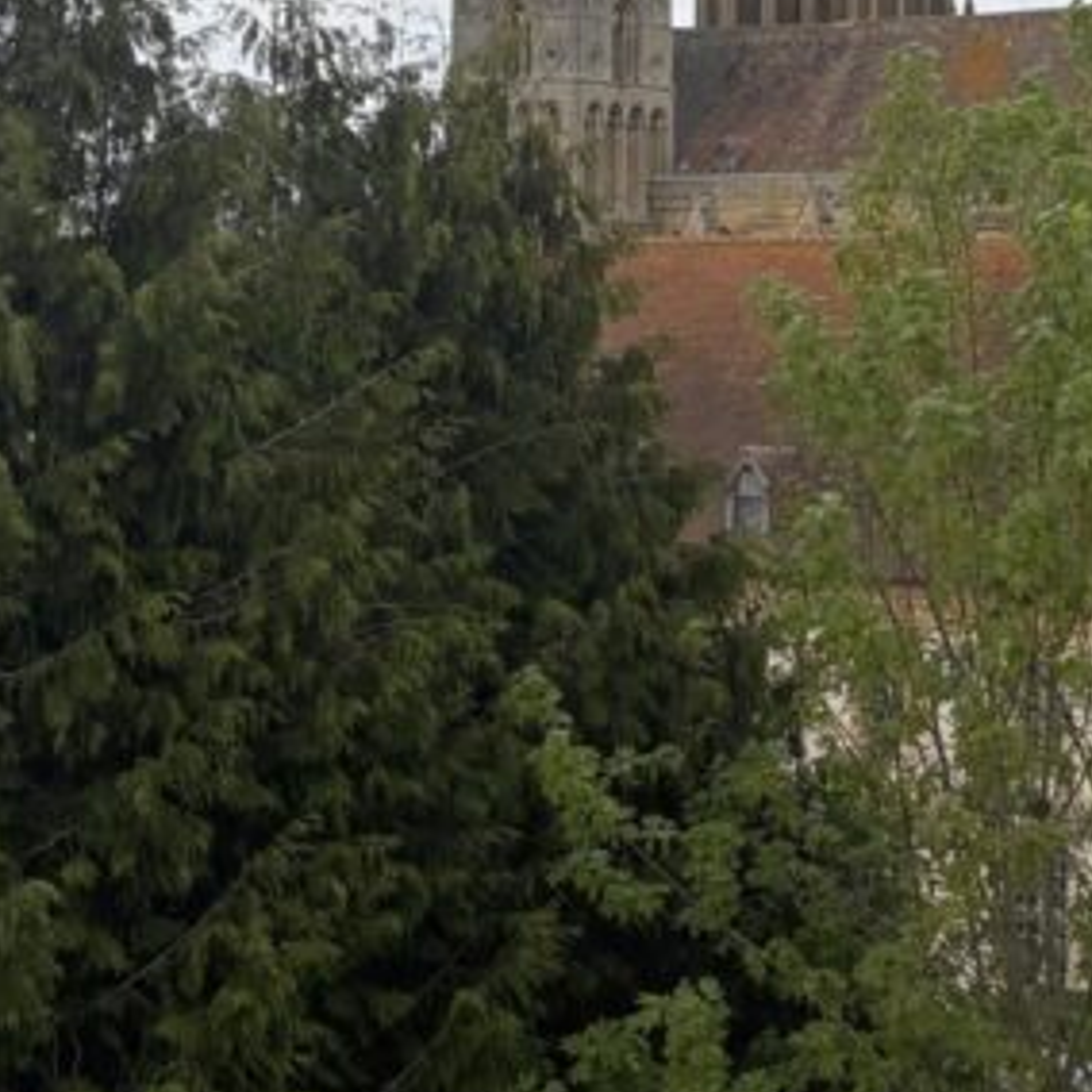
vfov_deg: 17.7
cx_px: 915
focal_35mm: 97
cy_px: 115
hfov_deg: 17.7
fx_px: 3462
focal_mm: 5.96
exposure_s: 1/2451
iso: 50
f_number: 1.6
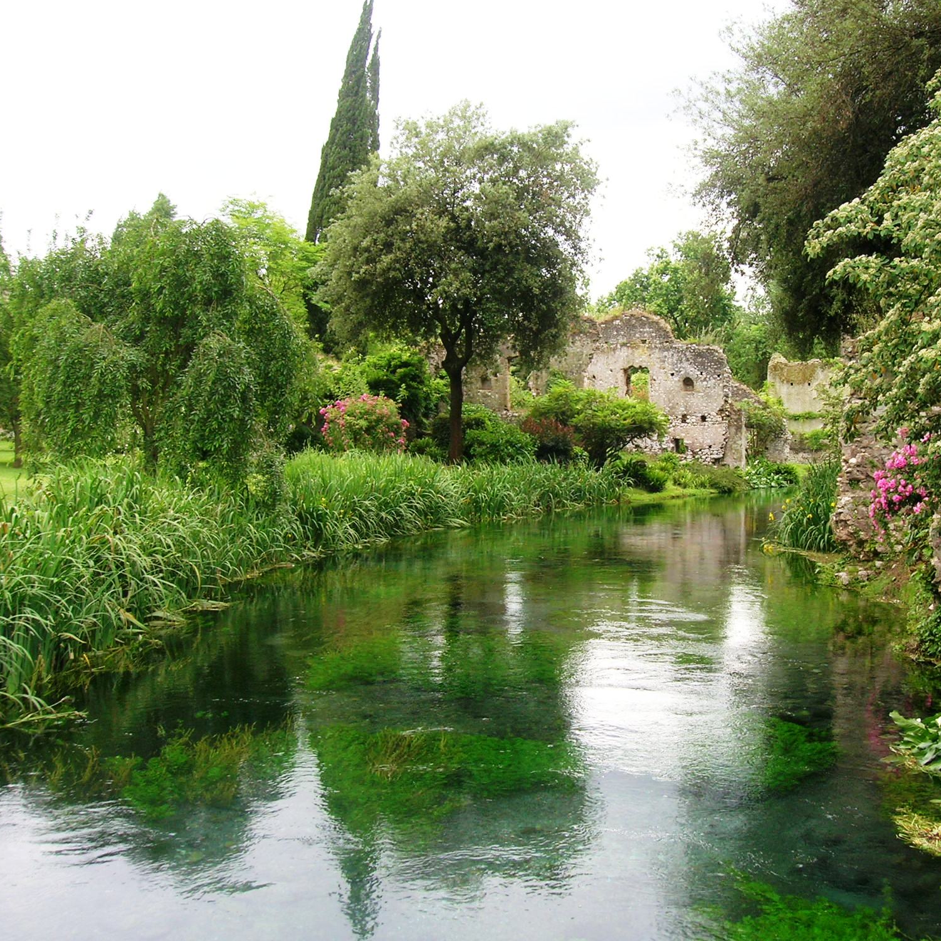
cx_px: 607
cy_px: 470
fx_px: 1261
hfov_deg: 40.5
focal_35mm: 41
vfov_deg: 40.9
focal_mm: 5.7
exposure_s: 1/51
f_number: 4.9
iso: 50
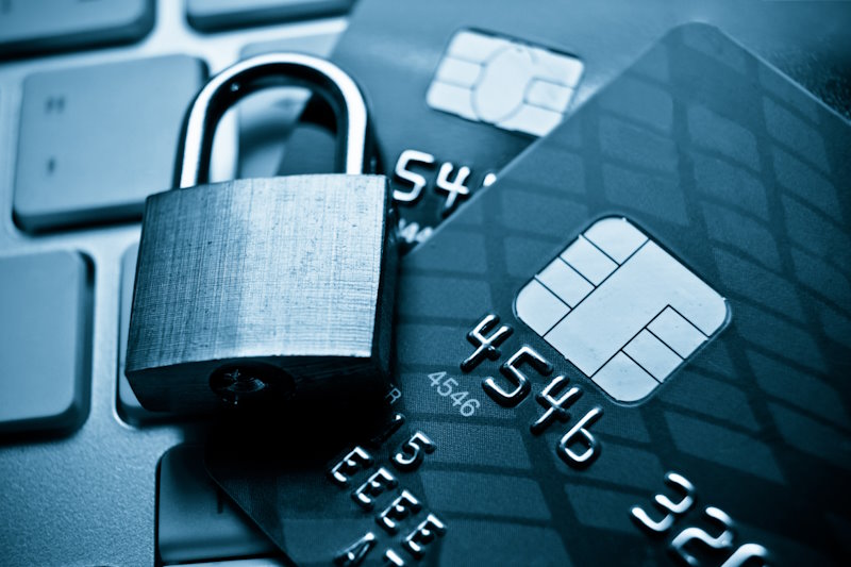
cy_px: 284
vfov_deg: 16.5
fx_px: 1950
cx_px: 426
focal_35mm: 82
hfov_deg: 24.6
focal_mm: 55
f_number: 7.1
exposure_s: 1/15
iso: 100
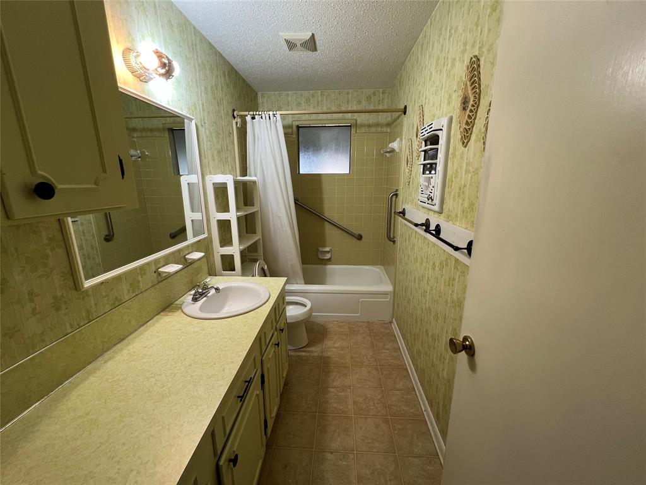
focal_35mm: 13
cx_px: 323
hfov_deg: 106.2
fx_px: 243
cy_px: 242
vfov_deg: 89.9
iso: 160
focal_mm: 1.57
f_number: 1.8
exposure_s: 1/120
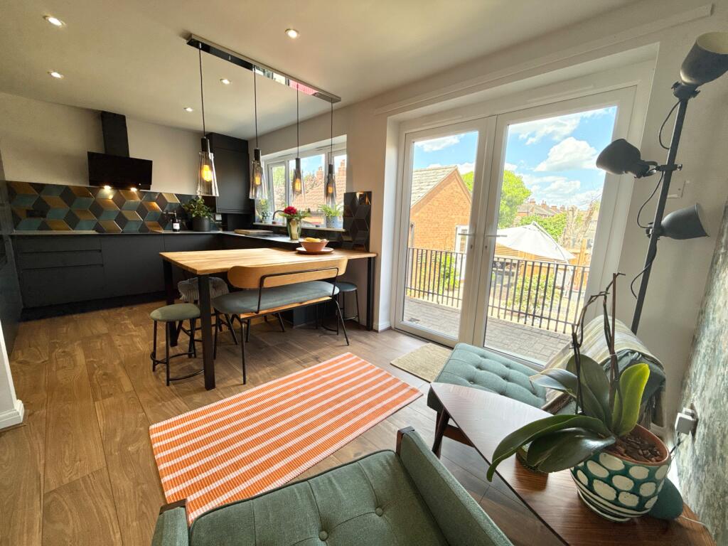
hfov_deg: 102.1
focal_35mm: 14
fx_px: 294
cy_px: 273
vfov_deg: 85.7
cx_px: 364
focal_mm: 2.22
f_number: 2.2
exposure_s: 1/336
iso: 64
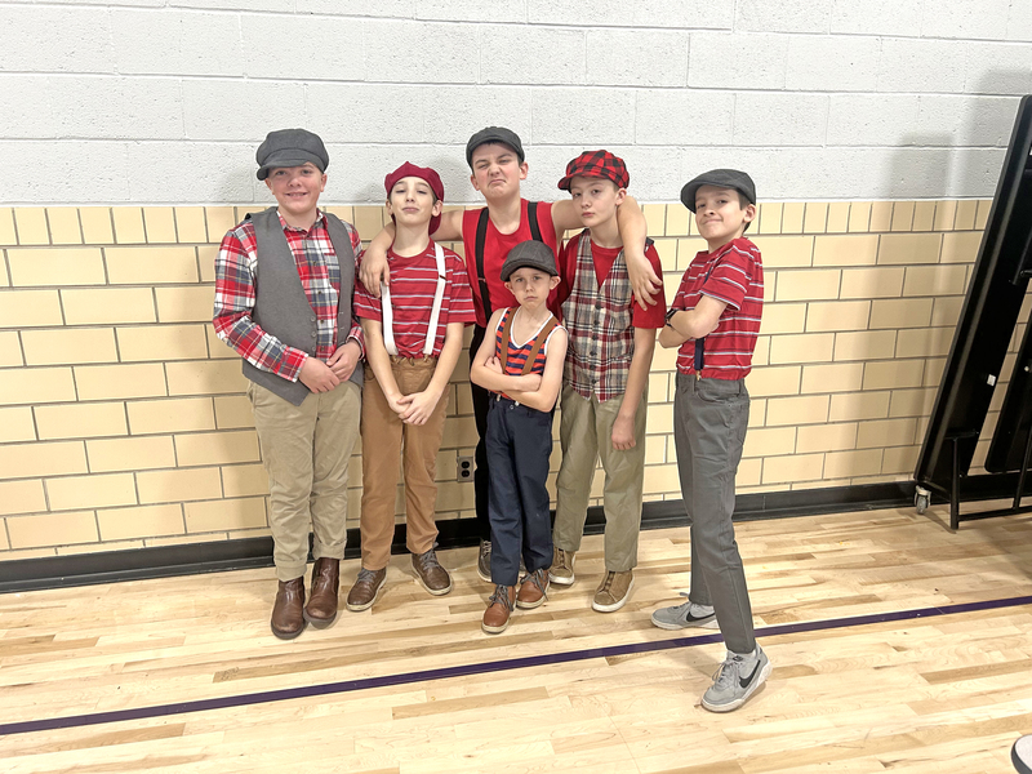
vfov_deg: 53.1
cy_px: 387
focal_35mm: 26
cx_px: 516
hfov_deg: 67.3
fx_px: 775
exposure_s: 1/99
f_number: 1.5
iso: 125
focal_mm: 5.7
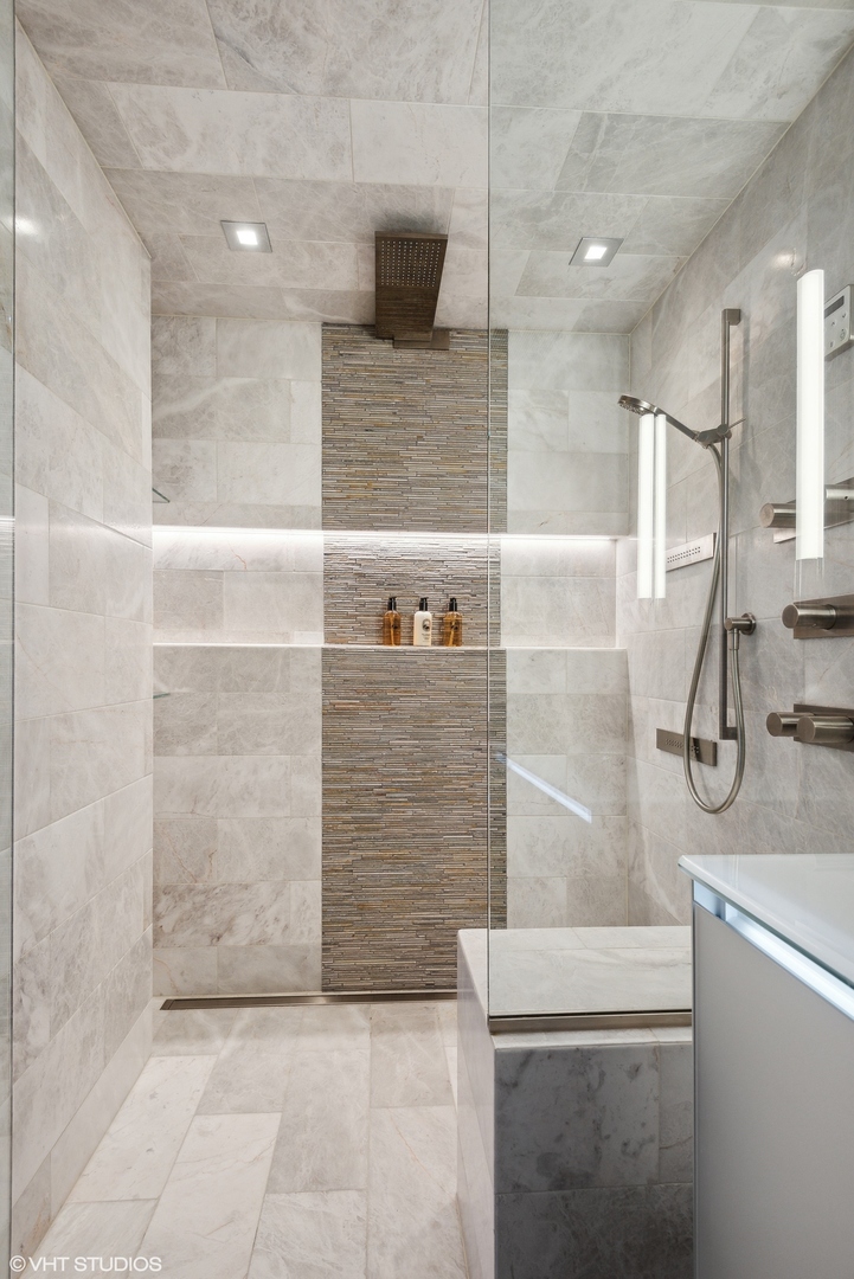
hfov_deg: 73.8
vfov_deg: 96.7
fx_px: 569
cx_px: 427
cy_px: 640
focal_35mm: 16
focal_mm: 16
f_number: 8
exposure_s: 1/30
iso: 500
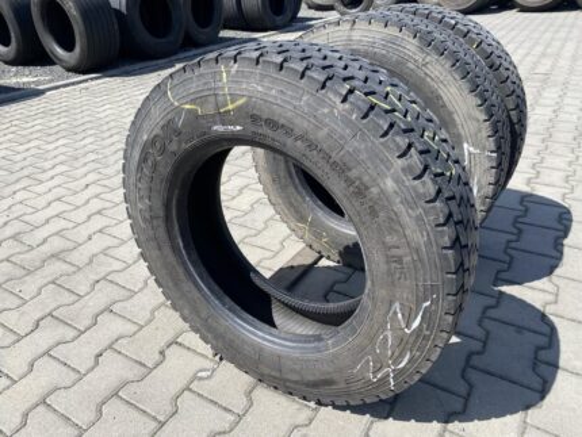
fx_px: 437
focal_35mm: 26
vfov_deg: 53.1
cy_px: 218
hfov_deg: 67.3
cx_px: 291
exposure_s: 1/1678
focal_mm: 4.25
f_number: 1.8
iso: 32
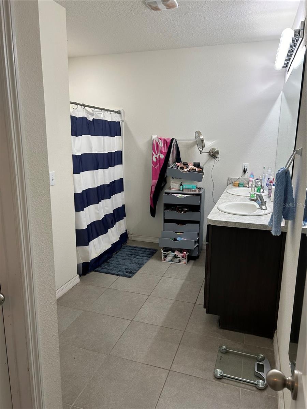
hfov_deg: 53.1
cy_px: 204
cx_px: 154
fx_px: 307
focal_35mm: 26
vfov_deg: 67.3
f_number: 1.5
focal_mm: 5.7
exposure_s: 1/120
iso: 80
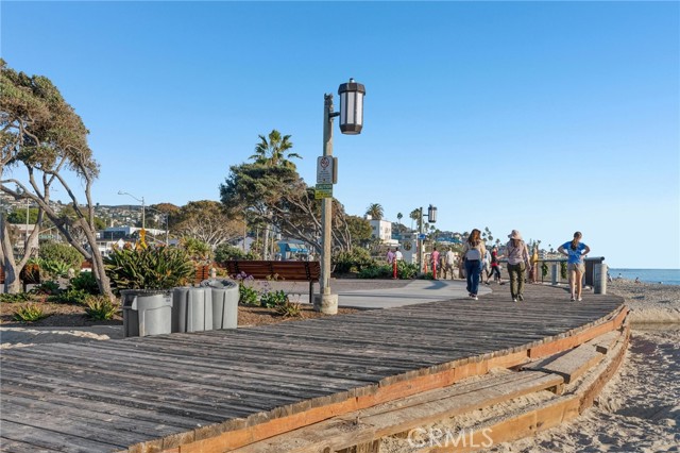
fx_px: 604
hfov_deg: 58.7
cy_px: 226
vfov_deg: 41.1
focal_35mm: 32
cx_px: 340
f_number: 8
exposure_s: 1/320
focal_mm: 32
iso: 100
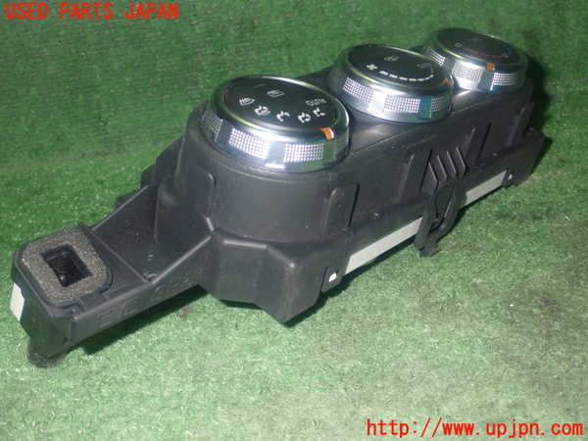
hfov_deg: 45.8
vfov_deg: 35.1
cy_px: 220
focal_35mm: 41
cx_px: 294
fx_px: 696
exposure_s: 1/40
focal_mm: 7.31
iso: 800
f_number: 8
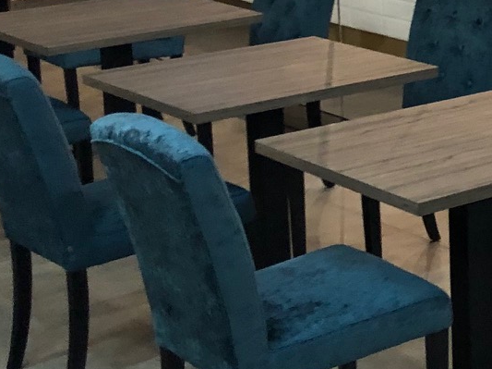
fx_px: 1506
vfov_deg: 13.7
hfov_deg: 16.8
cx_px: 743
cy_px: -20
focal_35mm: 106
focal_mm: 4
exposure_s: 1/11
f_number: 1.8
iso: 100
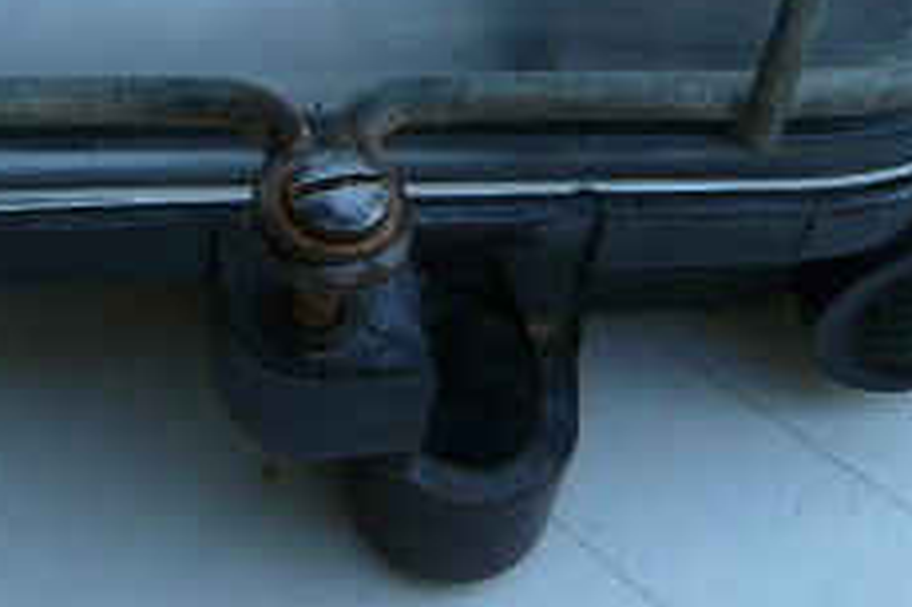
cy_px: -119
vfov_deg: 16.2
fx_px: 2050
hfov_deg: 25.0
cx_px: 357
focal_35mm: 81
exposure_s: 1/125
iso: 100
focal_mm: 4.6
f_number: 4
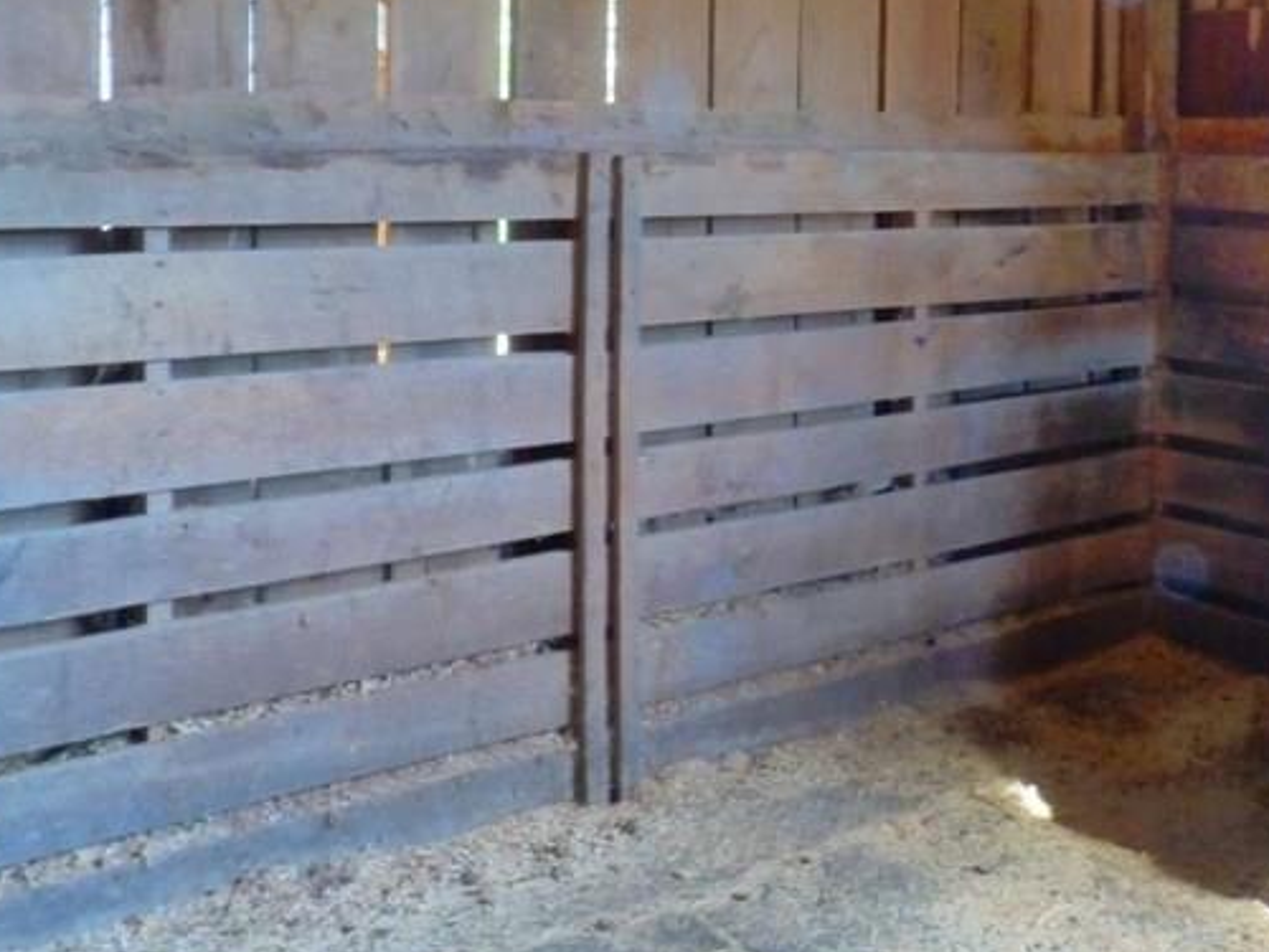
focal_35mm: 41
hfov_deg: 44.4
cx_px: 939
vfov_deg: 34.2
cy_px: 213
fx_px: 1503
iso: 400
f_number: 5
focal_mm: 3.58
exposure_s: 1/2
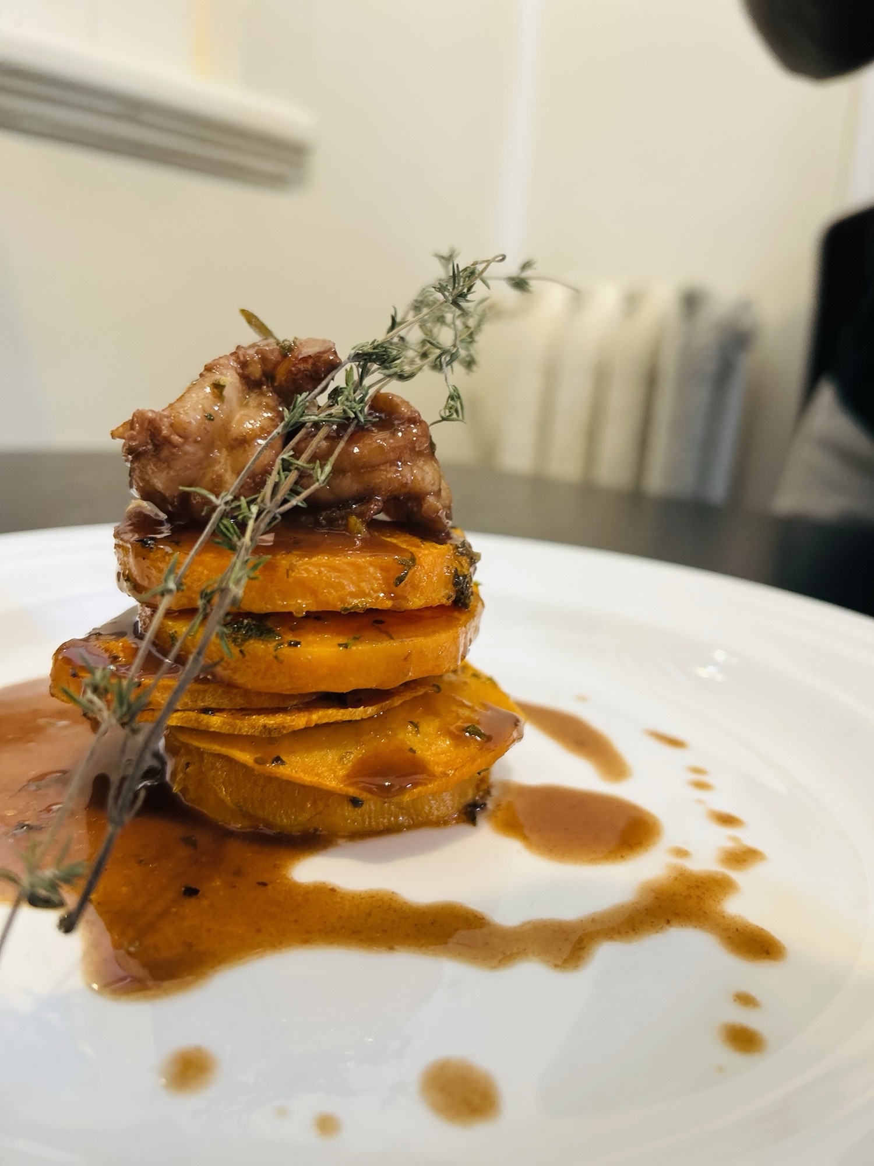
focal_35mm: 26
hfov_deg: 53.1
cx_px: 437
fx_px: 875
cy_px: 583
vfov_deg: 67.3
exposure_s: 1/60
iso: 160
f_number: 1.5
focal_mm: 5.7
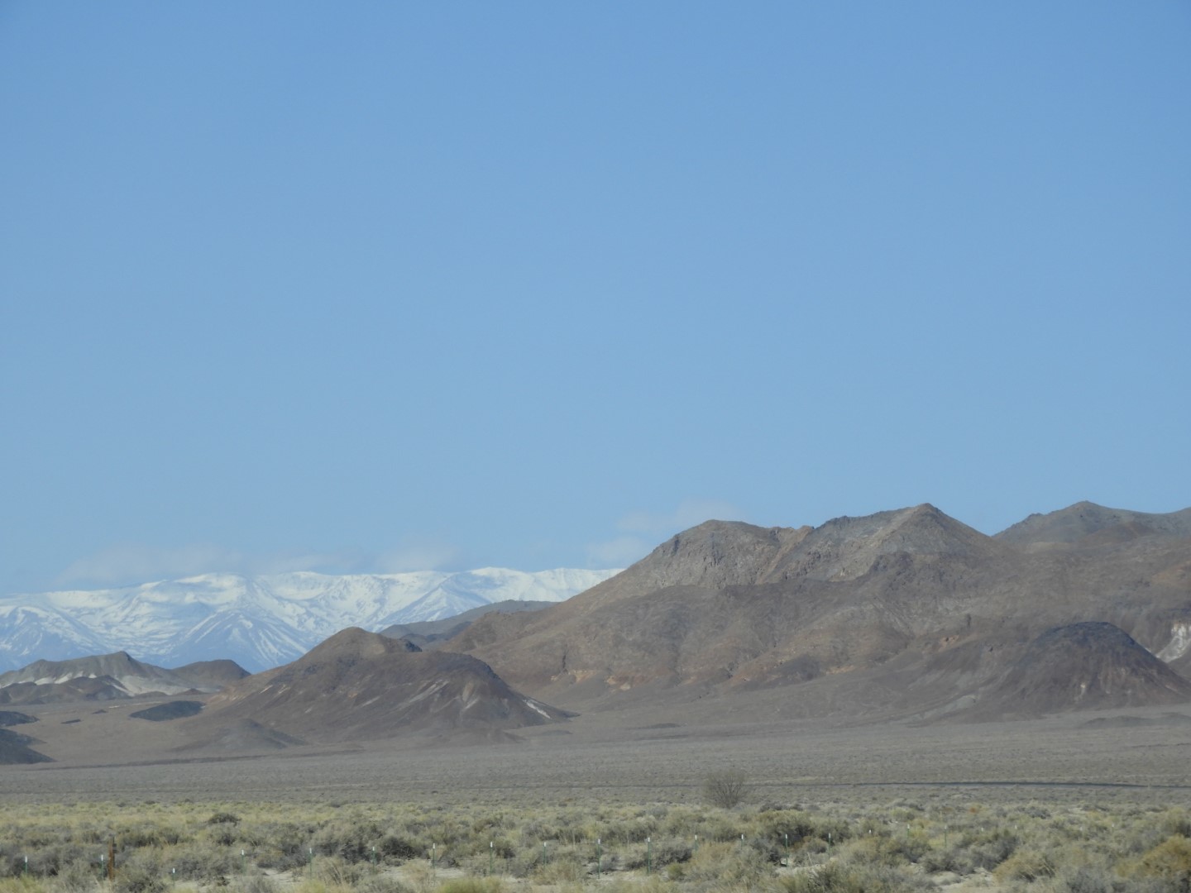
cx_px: 596
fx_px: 7569
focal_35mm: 220
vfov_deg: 6.8
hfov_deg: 9.0
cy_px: 446
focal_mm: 39.4
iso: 100
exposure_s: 1/800
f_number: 5.3
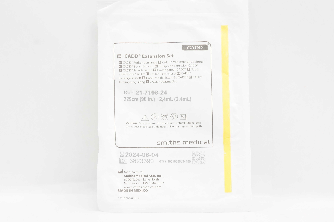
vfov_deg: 16.5
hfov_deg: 24.6
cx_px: 167
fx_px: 765
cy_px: 111
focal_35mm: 82
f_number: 11
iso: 800
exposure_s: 1/30
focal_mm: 55
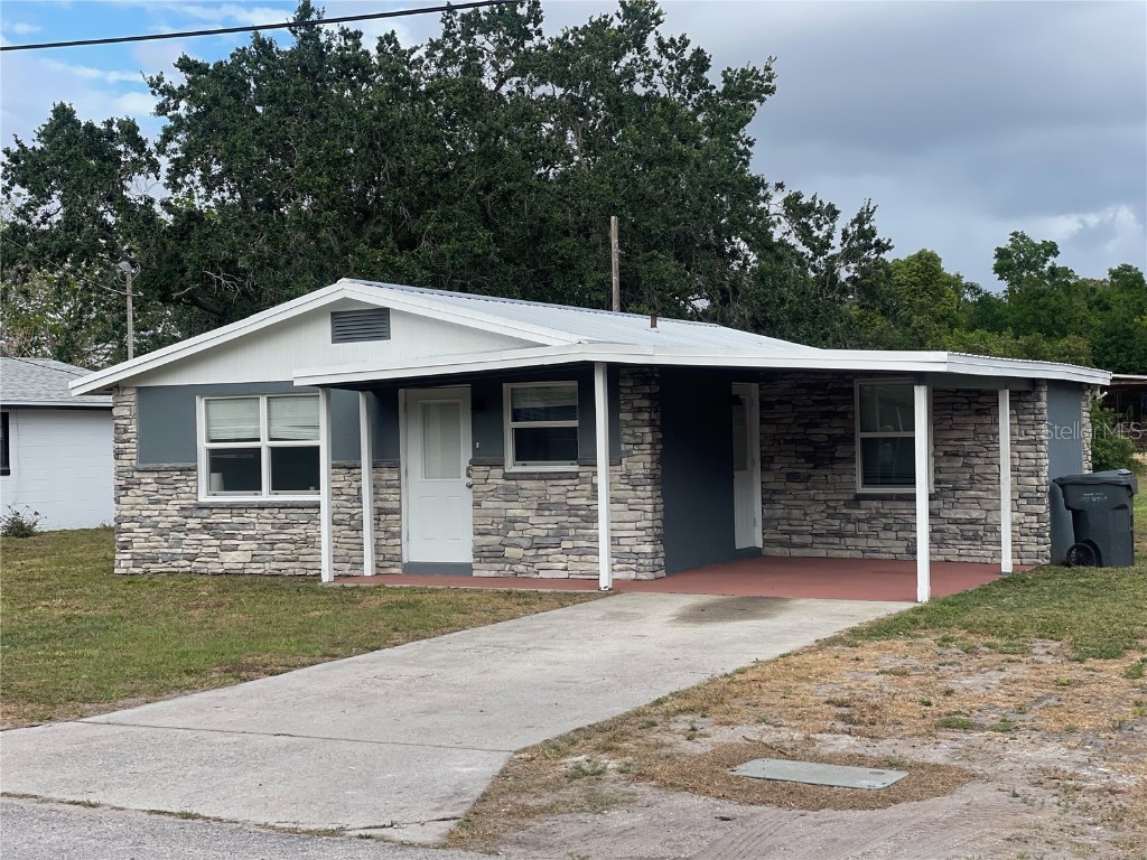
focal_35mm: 52
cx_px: 574
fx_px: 1723
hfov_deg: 36.8
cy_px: 430
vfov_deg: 28.0
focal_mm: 6
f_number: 2
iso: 32
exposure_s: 1/1199
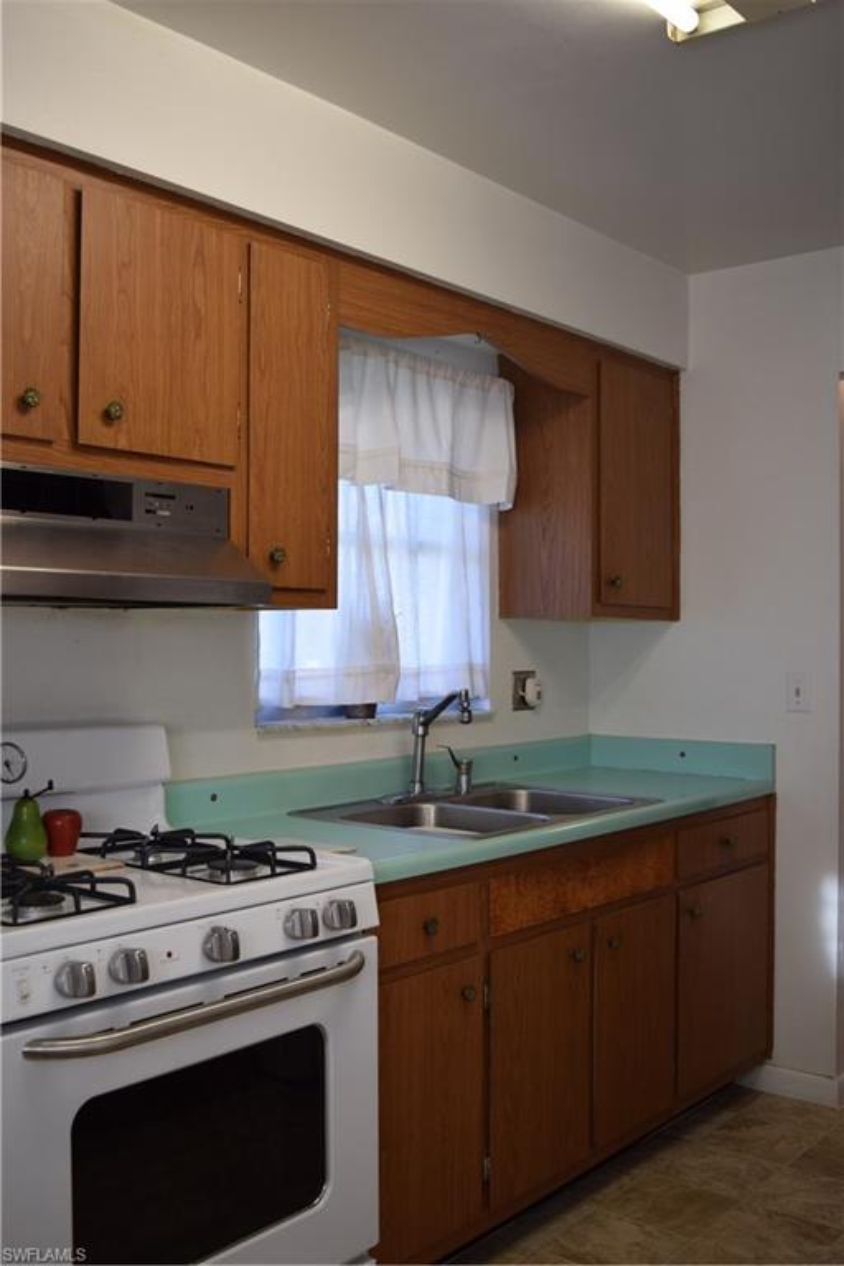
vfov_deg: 53.1
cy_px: 633
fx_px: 1266
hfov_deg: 36.9
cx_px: 422
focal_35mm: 36
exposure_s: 1/60
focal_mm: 24
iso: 400
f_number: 4
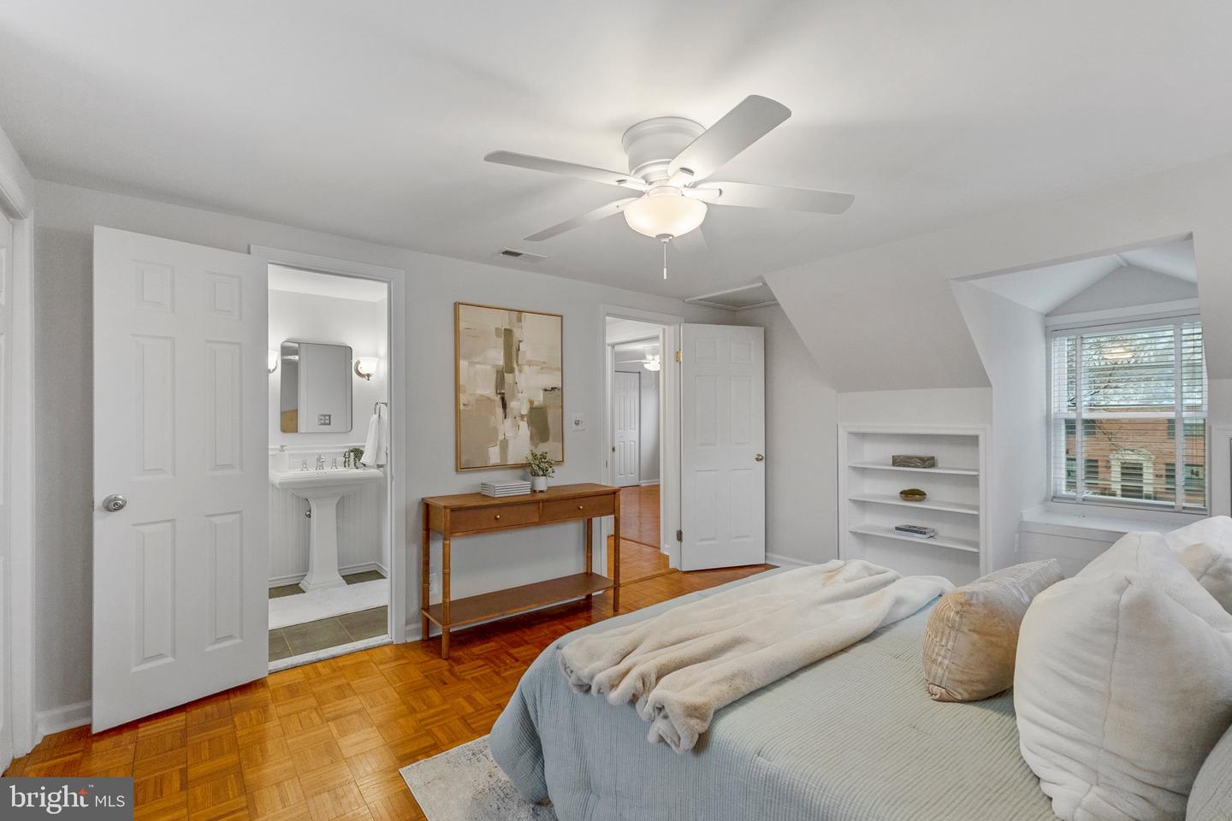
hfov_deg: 100.4
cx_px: 616
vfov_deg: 77.3
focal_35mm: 15
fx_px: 513
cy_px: 410
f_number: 3.2
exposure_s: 1/125
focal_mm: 10
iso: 640
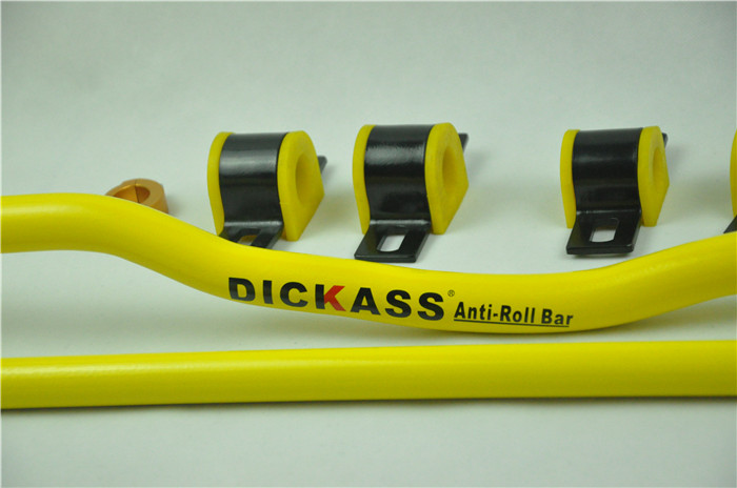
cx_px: 368
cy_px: 244
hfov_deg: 16.1
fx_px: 2605
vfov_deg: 10.7
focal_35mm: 128
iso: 3200
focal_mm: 85
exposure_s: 1/800
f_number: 5.6
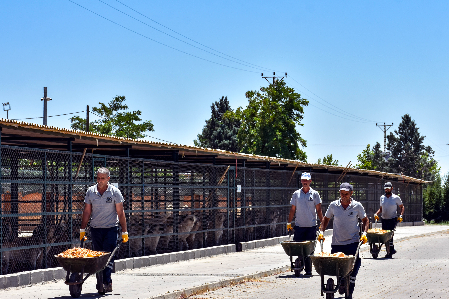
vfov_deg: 10.6
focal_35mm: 129
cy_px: 183
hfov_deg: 15.9
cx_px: 256
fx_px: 1609
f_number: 8
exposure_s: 1/320
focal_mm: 62
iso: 100
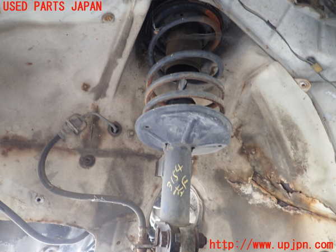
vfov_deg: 54.9
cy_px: 126
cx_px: 168
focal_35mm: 25
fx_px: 243
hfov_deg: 69.4
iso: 320
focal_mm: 4.5
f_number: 2
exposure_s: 1/30
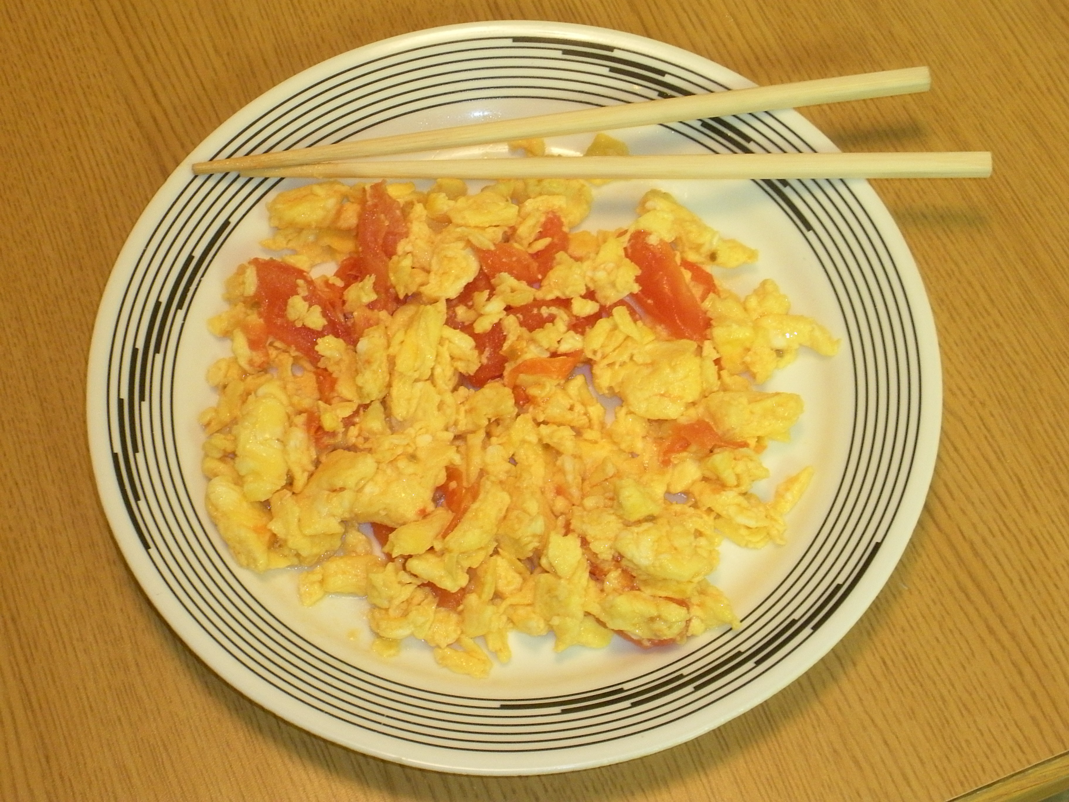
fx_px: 1976
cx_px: 534
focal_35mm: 64
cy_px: 401
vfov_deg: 22.9
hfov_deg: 30.3
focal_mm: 11.2
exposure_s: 1/13.8
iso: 400
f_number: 4.6
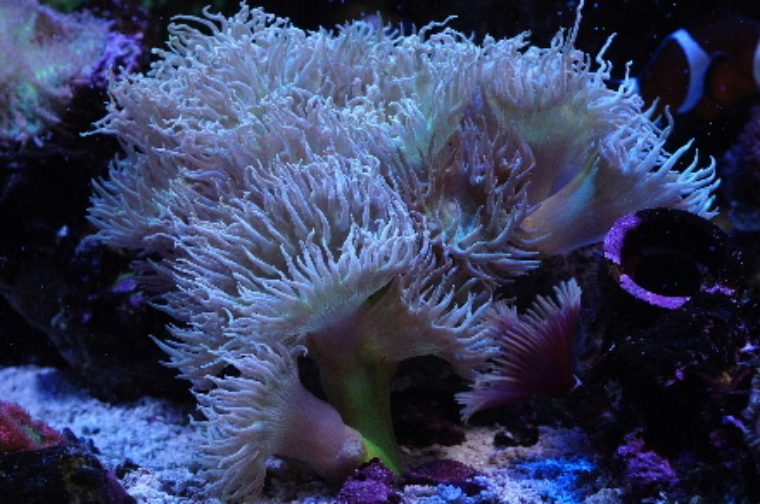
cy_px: 252
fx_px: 1581
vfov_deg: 18.1
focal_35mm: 75
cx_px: 380
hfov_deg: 27.0
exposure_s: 1/160
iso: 1600
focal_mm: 50
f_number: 8
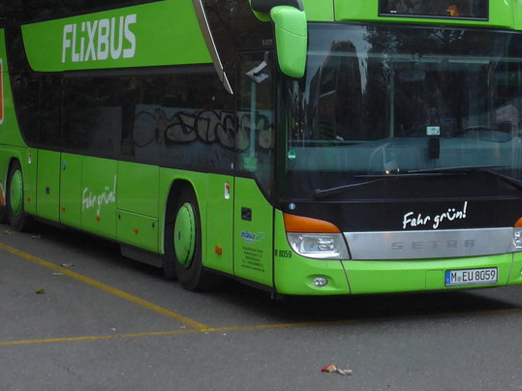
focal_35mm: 98
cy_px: -29
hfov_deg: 19.8
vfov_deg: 14.8
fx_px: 1477
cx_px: 431
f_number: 2.8
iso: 400
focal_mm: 9
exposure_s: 1/50
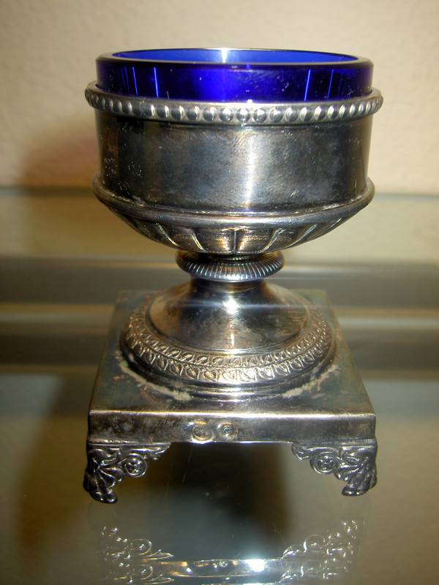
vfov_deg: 54.0
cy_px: 292
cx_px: 220
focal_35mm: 34
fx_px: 575
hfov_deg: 41.8
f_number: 2.8
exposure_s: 1/60
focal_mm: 5.6
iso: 50
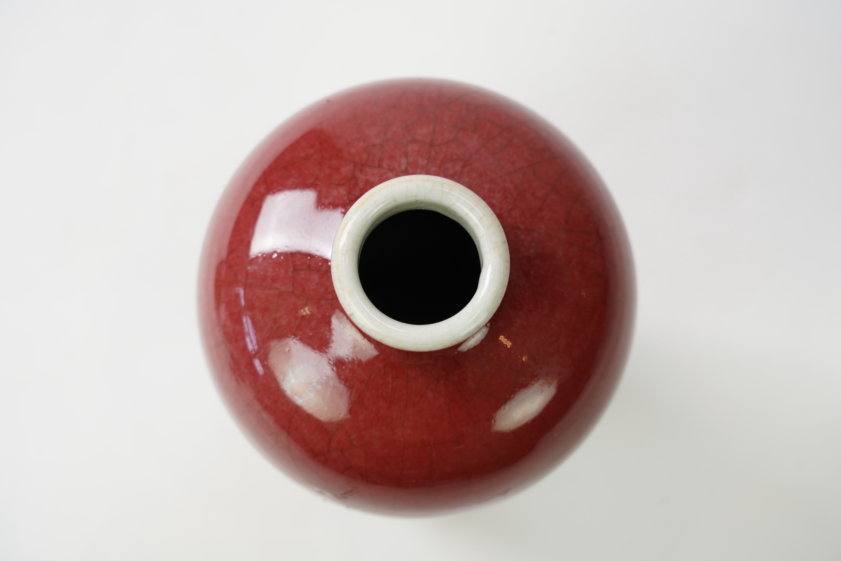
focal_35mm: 105
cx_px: 420
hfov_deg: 19.5
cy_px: 280
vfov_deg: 13.0
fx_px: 2453
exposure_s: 1/125
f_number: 7.1
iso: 500
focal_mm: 105
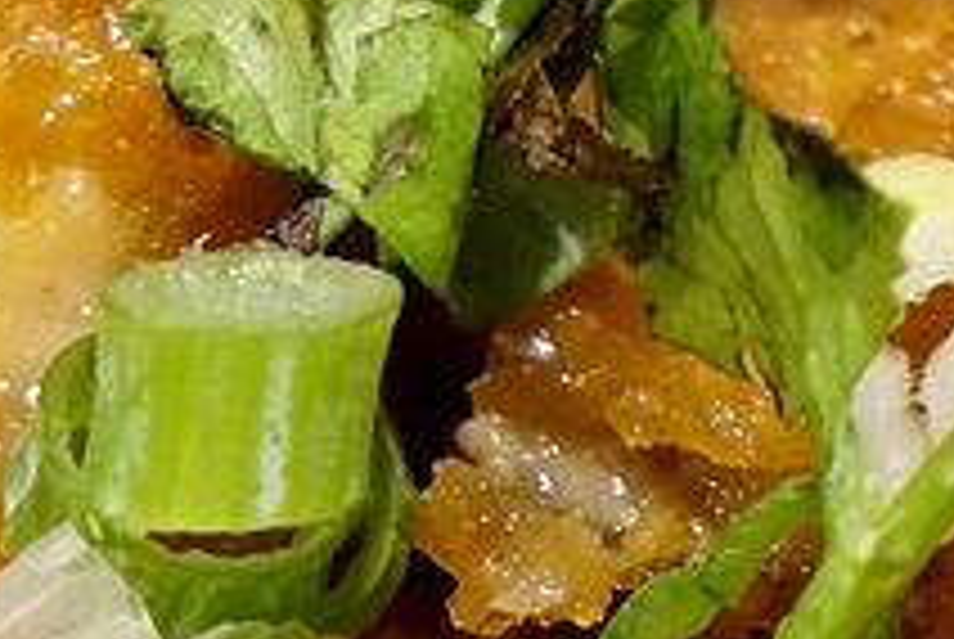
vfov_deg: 4.1
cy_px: 997
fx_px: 8837
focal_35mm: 333
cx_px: 328
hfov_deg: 6.2
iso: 3200
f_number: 5
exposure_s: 1/80
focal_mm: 46
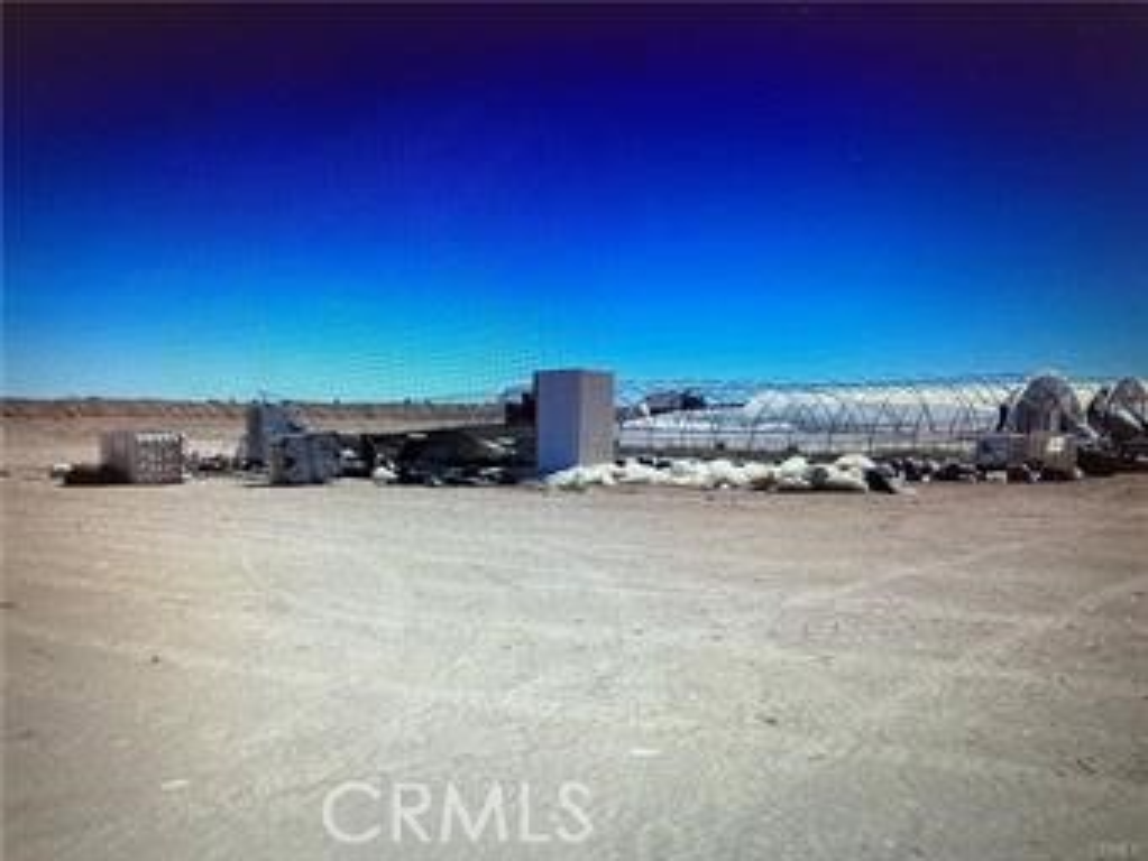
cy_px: 430
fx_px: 929
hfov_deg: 63.4
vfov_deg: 49.8
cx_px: 574
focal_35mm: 28
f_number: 1.8
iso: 160
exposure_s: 1/60
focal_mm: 3.99
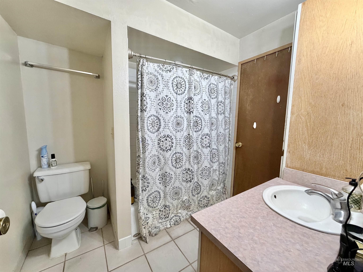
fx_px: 147
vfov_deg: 85.7
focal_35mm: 14
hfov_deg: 102.1
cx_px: 182
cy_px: 136
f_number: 2.2
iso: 320
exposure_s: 1/120
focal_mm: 2.22
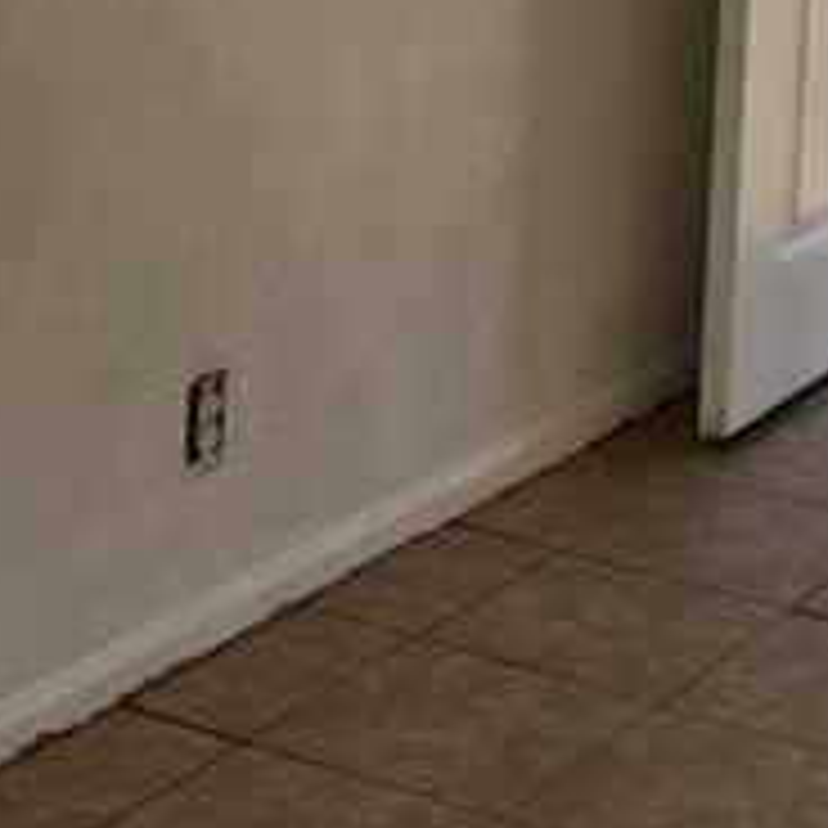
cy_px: -243
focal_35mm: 113
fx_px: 3058
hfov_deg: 15.2
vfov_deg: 14.8
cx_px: 756
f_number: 1.8
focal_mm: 5.4
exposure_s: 1/243
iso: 20
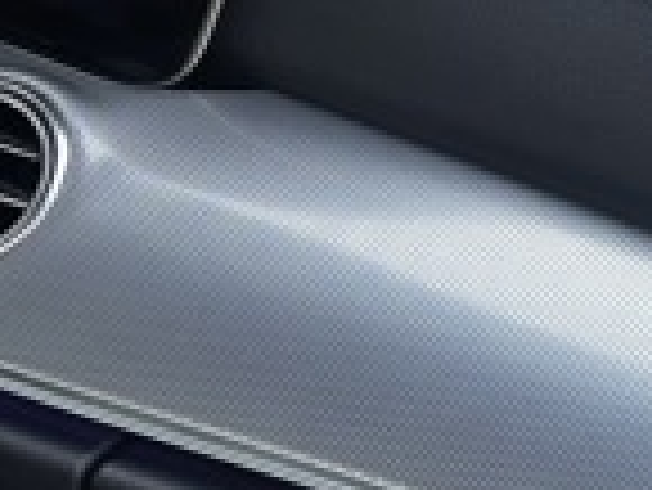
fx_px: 2696
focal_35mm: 143
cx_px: -585
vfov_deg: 10.4
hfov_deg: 12.4
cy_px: 81
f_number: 1.6
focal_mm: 5.96
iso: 80
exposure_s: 1/121
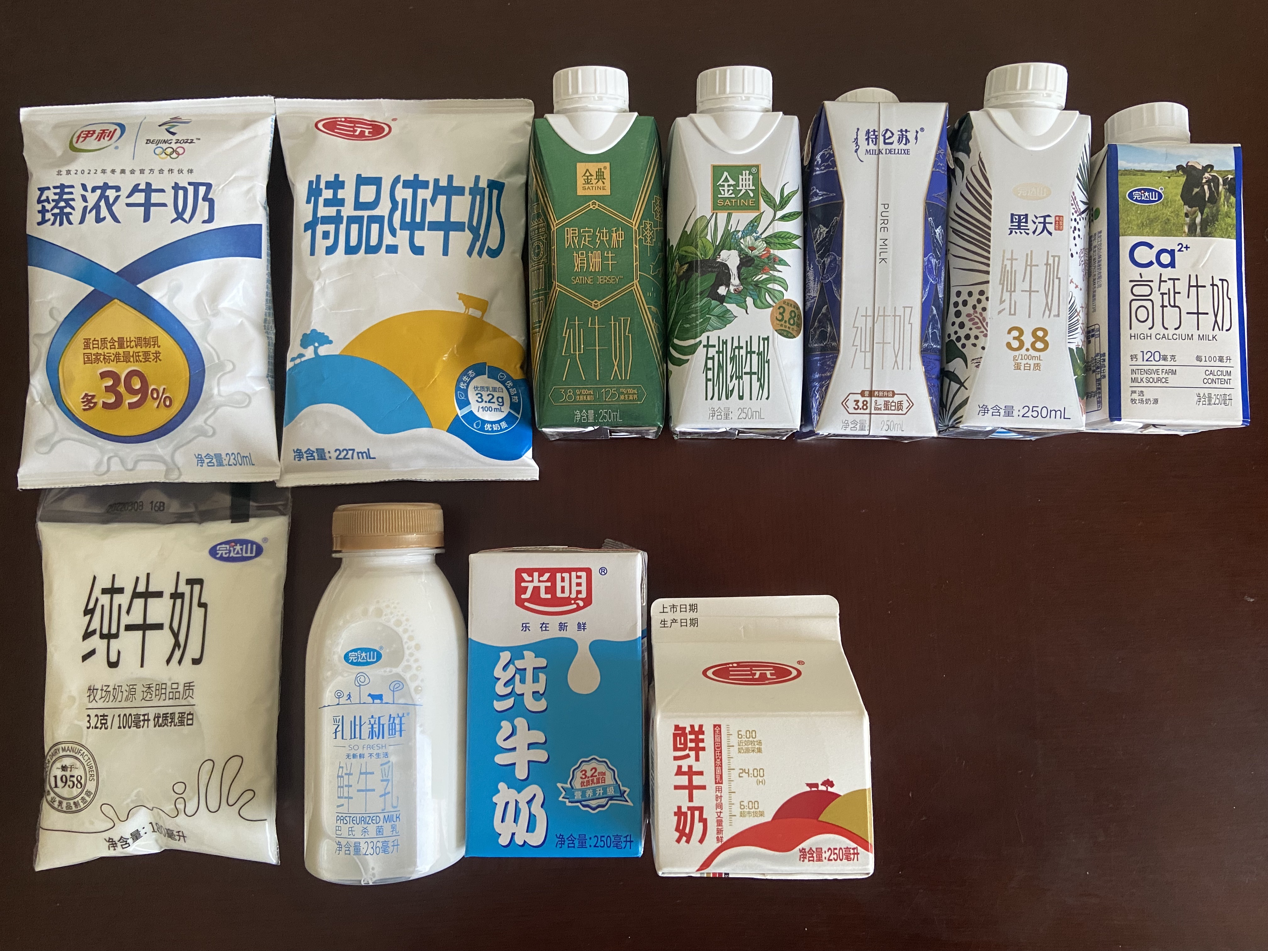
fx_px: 952
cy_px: 476
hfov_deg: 67.3
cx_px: 634
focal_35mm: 26
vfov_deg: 53.1
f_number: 1.8
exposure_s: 1/60
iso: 250
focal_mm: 4.25
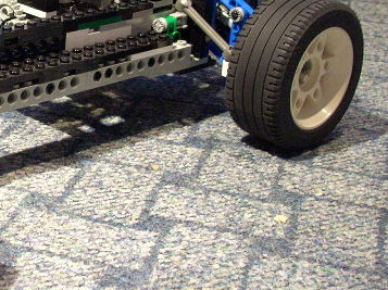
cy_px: 77
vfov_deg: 17.7
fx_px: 929
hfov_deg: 22.6
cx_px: -10
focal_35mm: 83
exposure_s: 1/4
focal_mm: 6.2
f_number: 2.8
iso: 270
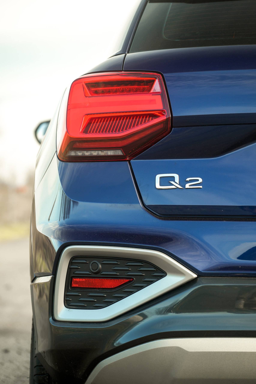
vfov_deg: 20.0
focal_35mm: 102
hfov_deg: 13.4
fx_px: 1088
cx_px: 128
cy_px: 192
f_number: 4
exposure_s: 1/200
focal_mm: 102
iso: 110
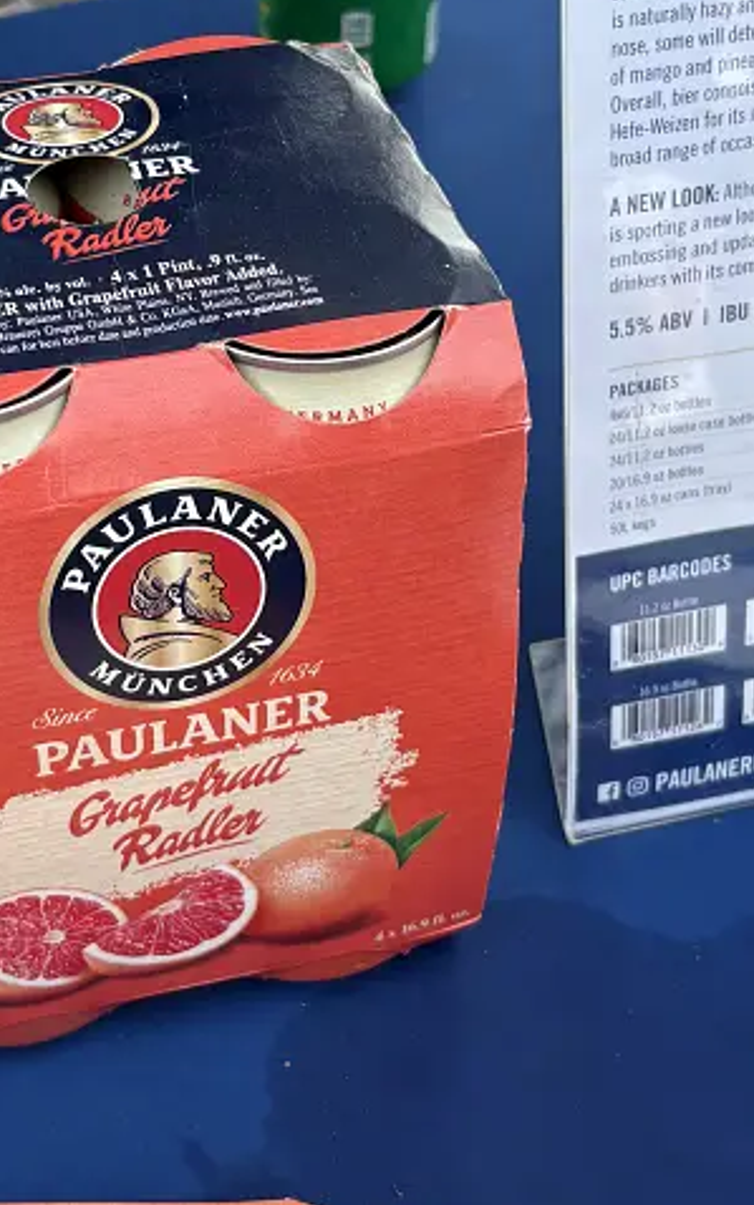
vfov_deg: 34.4
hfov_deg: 22.0
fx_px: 1939
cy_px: 487
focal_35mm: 59
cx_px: 320
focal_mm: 5.96
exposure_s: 1/747
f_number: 1.6
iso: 50
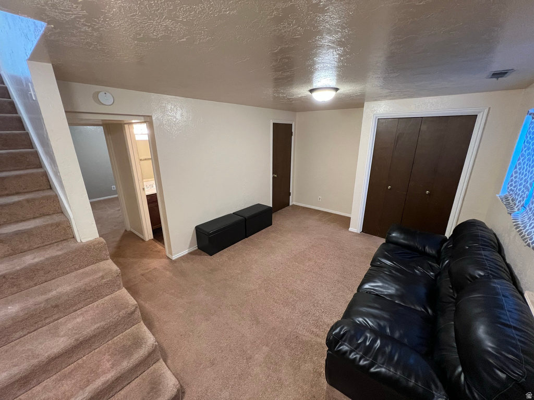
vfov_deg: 89.9
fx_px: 201
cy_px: 200
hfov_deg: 106.2
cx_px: 267
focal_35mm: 13
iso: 320
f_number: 1.8
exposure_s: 1/60
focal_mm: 1.57
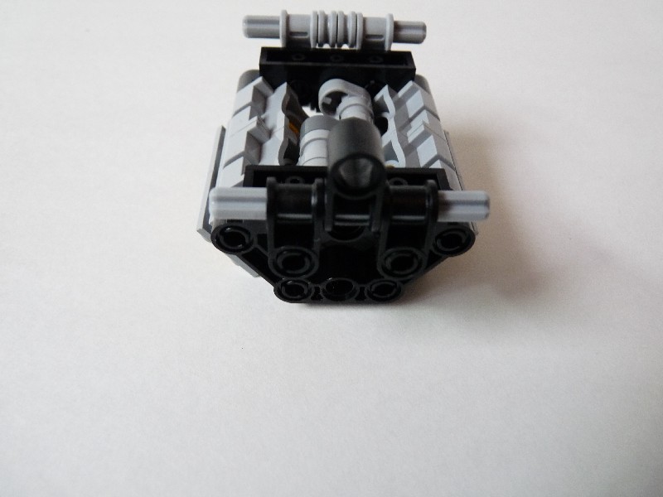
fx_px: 517
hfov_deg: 65.3
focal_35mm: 27
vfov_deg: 51.4
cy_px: 248
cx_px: 332
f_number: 2.8
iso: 250
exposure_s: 1/30
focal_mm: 4.8
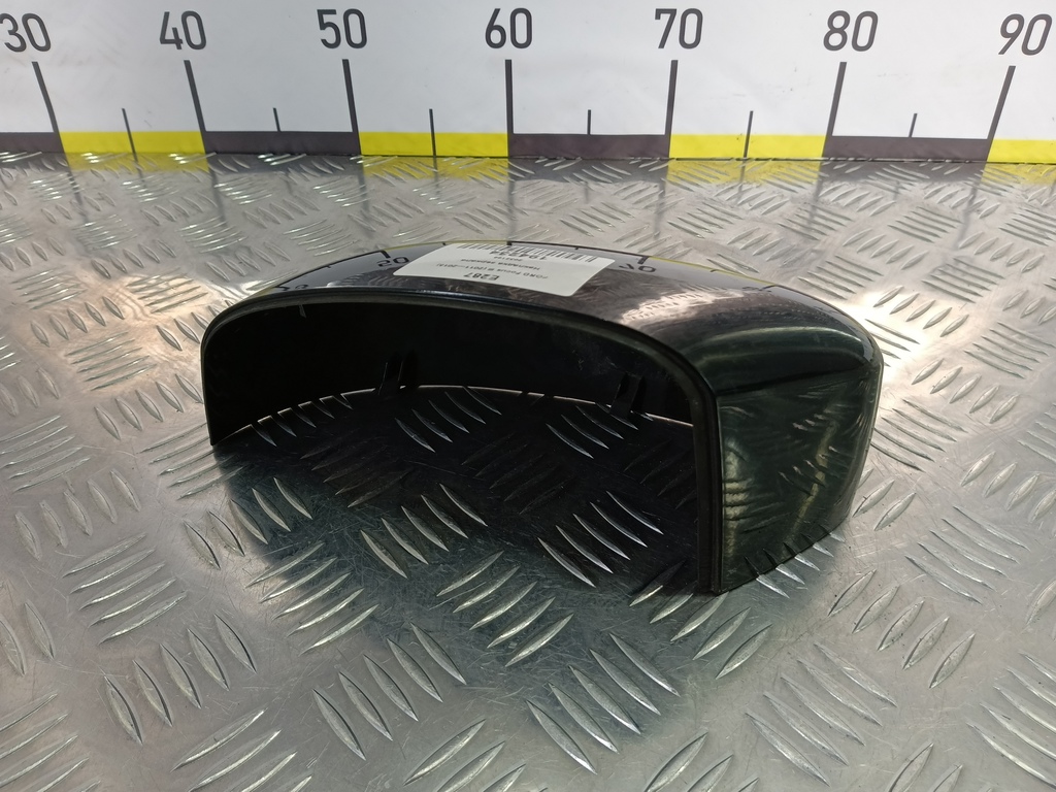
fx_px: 702
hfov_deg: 73.9
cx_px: 528
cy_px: 396
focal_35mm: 23
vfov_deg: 58.9
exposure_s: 1/100
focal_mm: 4.11
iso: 114
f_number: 1.6
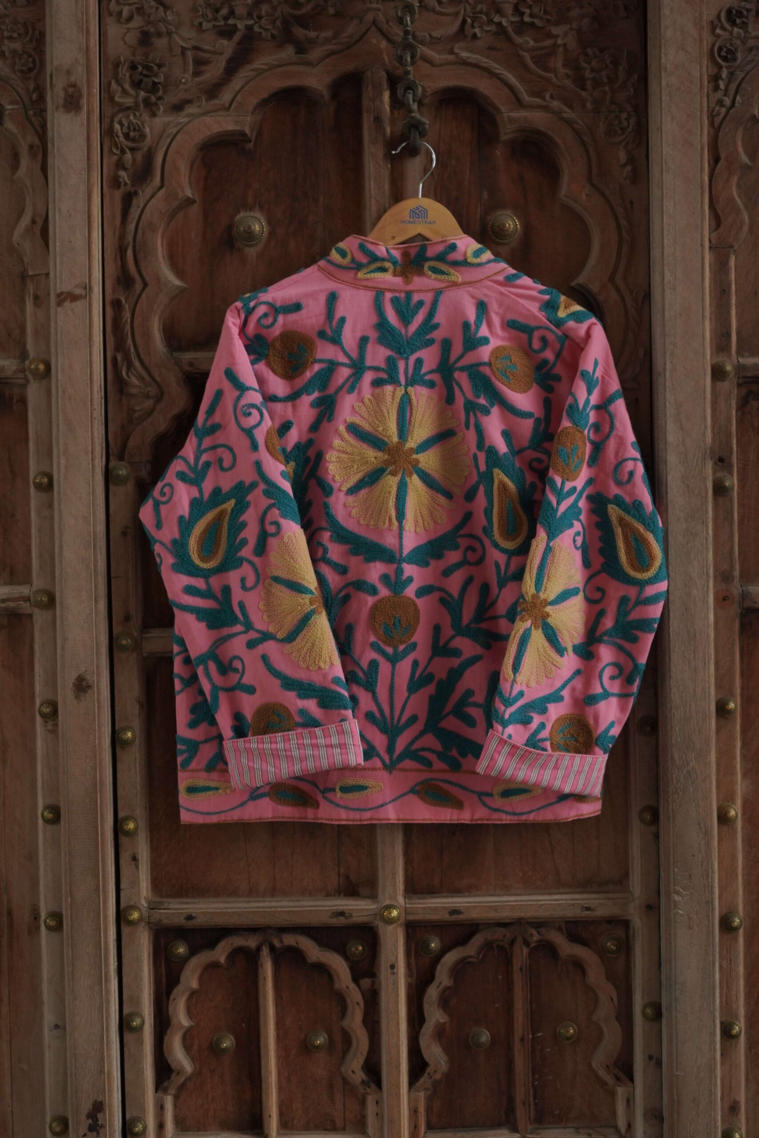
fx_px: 1581
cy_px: 569
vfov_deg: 39.6
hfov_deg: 27.0
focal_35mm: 50
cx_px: 380
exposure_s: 1/125
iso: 1600
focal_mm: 50
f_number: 9
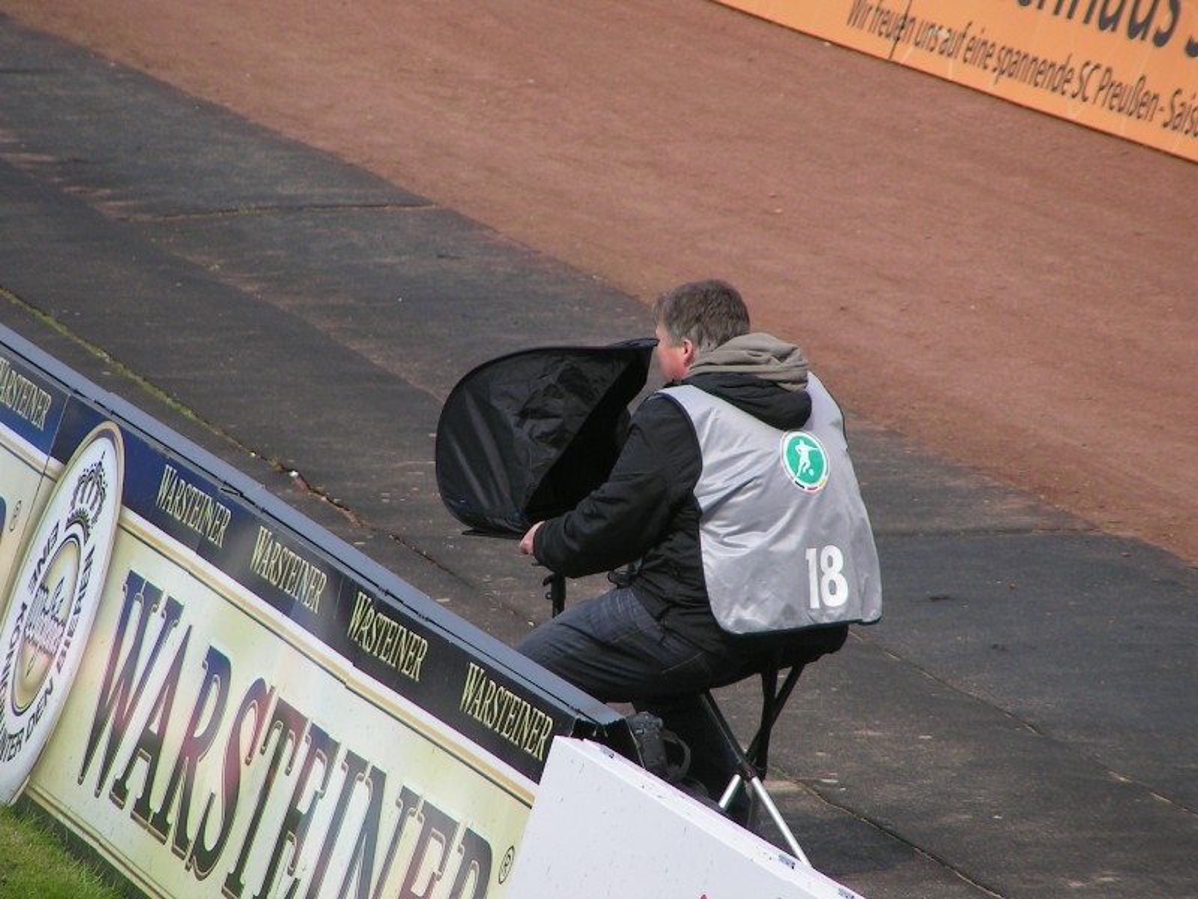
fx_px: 13151
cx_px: 599
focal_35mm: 380
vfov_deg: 3.9
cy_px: 450
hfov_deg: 5.2
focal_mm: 58
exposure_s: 1/800
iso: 50
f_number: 3.5
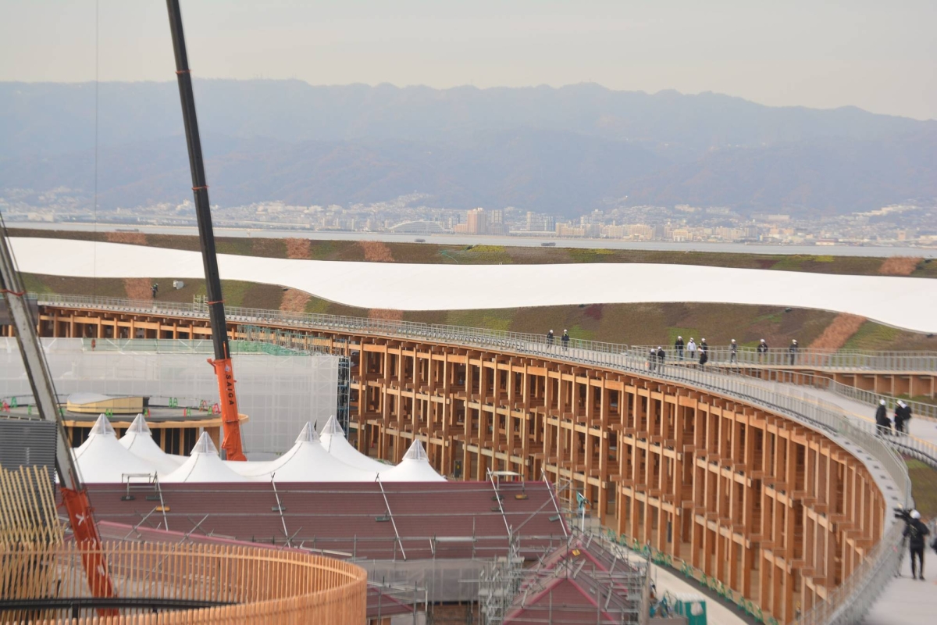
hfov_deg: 18.2
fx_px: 2928
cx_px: 468
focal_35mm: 112
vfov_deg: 12.2
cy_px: 312
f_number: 5.6
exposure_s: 1/200
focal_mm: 75
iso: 160
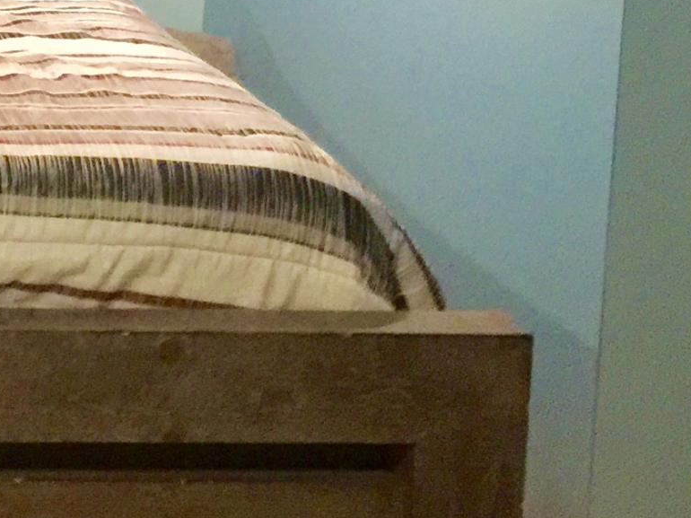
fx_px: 2255
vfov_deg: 12.6
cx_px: -297
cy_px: -203
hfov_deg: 16.2
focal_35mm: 113
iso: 125
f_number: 2.2
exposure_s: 1/15
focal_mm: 4.15
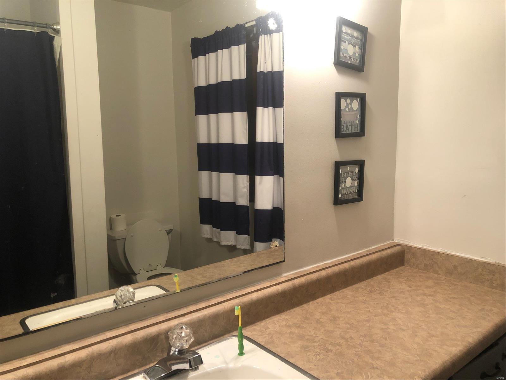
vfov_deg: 49.7
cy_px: 190
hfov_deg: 63.4
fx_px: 409
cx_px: 253
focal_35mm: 28
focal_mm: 3.99
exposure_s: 1/15
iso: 50
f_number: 1.8
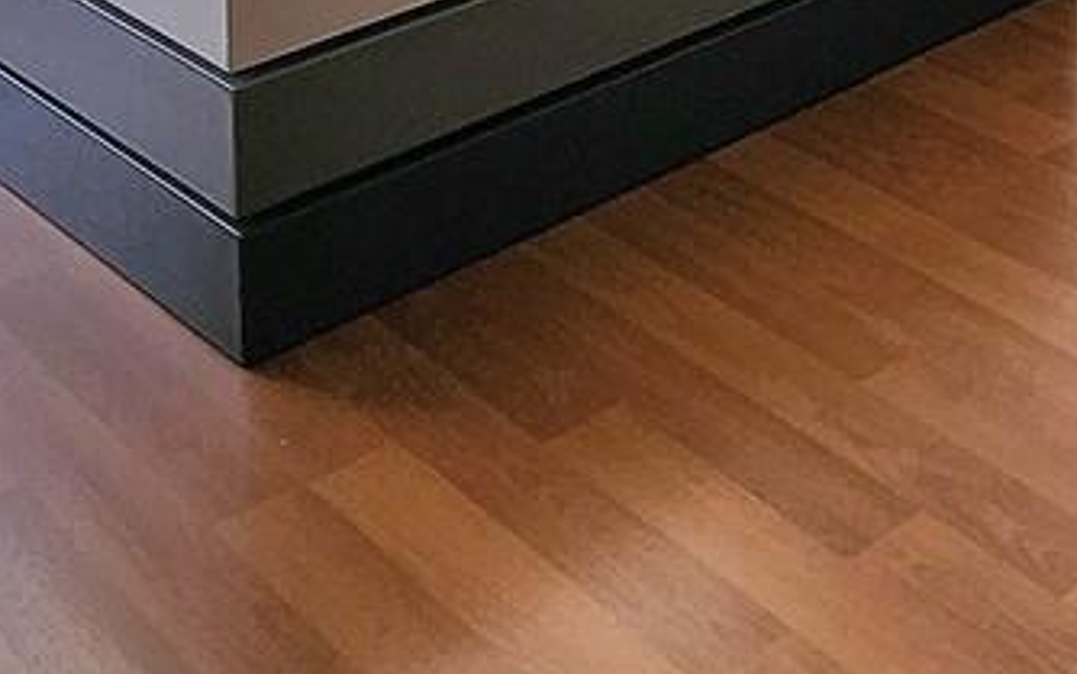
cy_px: -816
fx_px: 1938
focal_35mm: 66
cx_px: 1312
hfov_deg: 27.2
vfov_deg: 14.7
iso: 50
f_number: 2.2
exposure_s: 1/217
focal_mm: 2.2
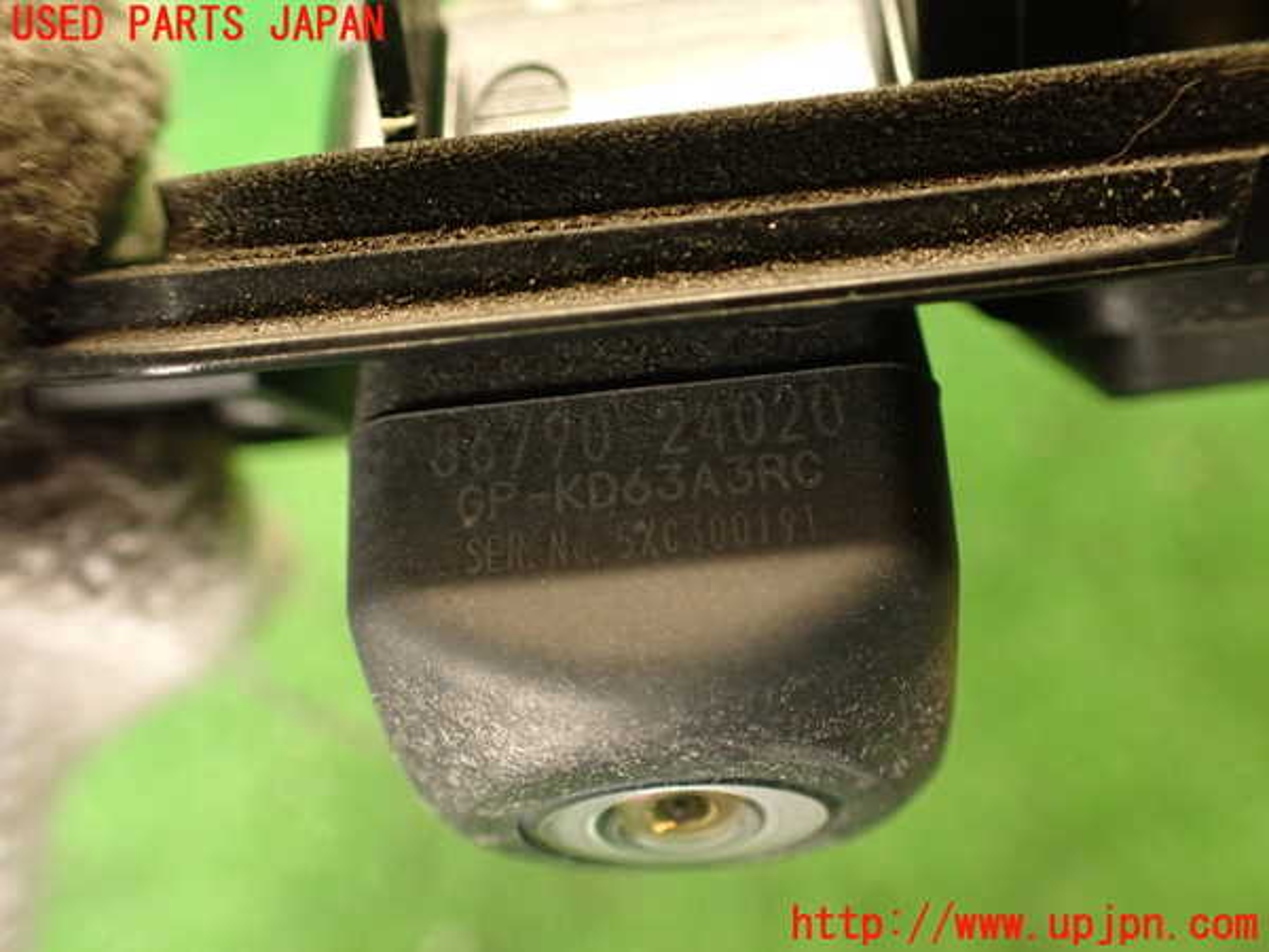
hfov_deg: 56.8
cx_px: 634
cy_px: 476
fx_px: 1173
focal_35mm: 32
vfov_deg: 44.2
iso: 500
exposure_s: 1/30
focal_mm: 5.79
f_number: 2.4
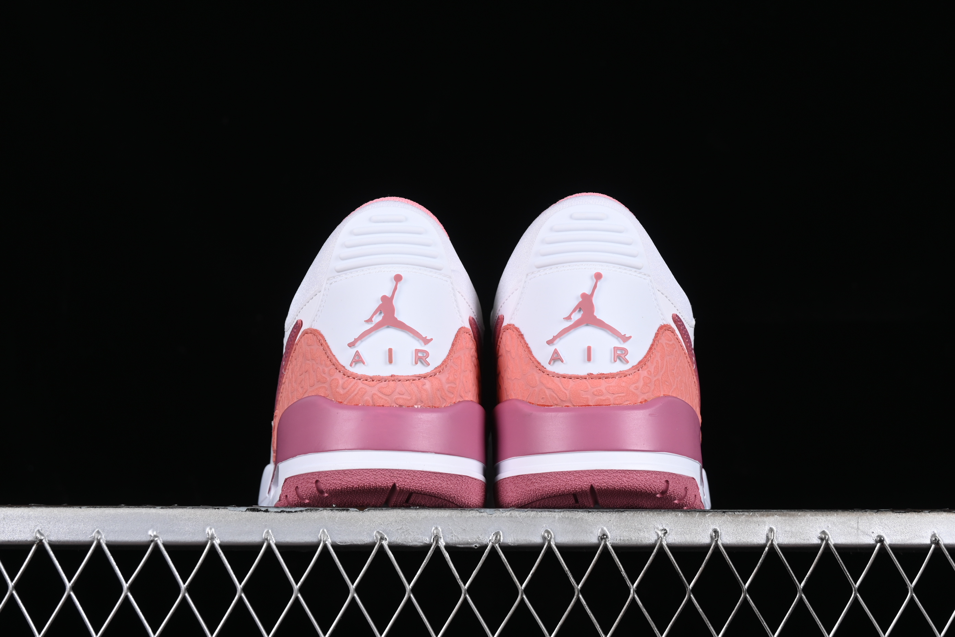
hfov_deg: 27.0
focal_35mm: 75
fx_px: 1989
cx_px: 478
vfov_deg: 18.2
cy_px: 318
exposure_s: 1/80
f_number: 8
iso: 160
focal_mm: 50
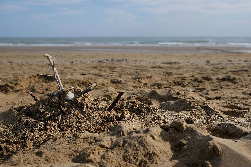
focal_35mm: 36
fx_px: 251
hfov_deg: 53.1
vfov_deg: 36.9
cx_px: 126
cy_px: 84
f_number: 5.6
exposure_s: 1/1100
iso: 200
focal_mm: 24.3
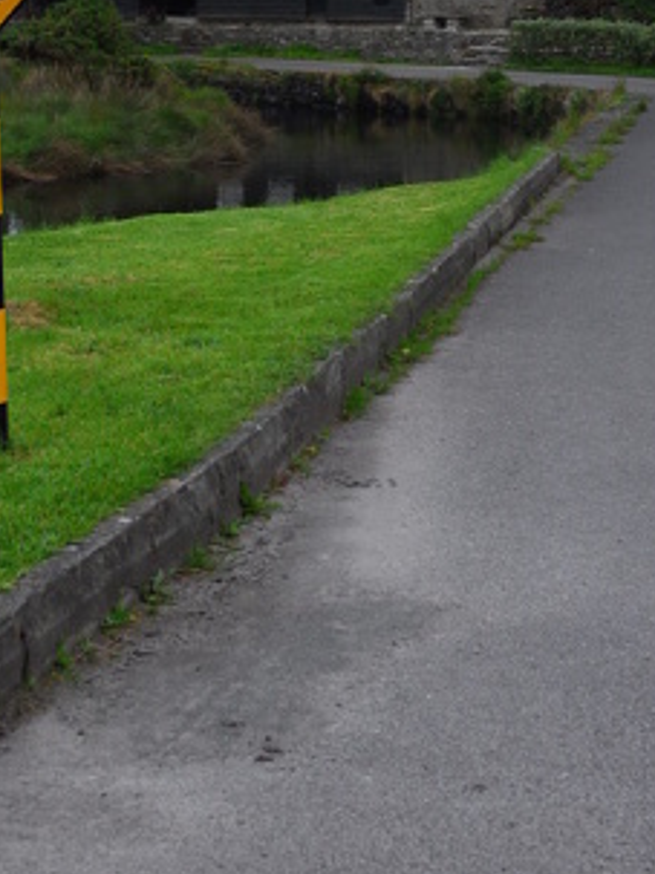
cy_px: 213
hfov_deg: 17.8
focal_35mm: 83
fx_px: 2094
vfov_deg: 23.3
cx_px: 264
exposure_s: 1/180
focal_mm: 29
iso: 160
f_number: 5.6
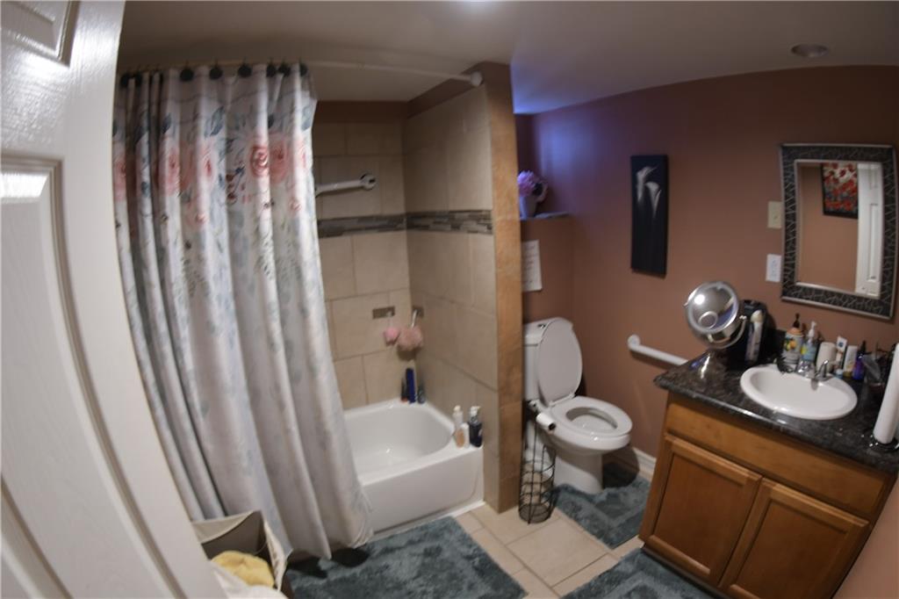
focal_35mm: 17
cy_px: 300
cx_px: 450
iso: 640
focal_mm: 11.5
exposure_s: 1/15
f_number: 4.5
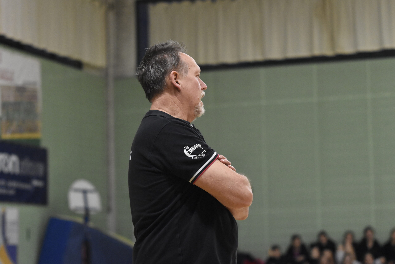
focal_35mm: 105
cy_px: 132
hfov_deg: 19.4
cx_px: 198
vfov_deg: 13.1
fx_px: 1153
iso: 3200
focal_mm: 70
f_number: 2.8
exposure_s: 1/500
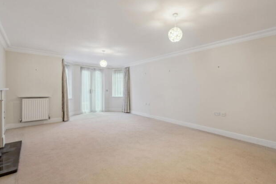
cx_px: 146
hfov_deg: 93.2
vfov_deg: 70.4
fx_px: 130
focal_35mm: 17
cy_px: 89
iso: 640
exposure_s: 1/5
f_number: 10
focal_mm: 16
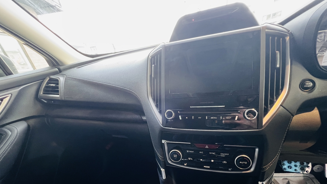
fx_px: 130
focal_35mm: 15
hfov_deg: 103.0
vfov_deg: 68.7
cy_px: 121
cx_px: 163
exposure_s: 1/60
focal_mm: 1.57
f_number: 1.8
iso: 500
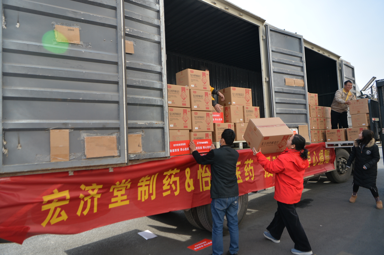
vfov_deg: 53.0
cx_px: 192
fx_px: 256
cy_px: 128
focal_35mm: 24
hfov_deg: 73.8
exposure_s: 1/1600
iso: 200
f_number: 3.2
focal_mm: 24
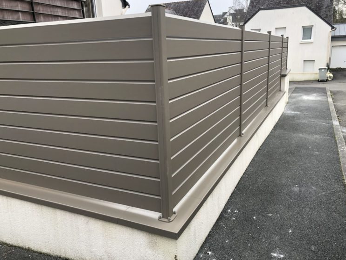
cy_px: 127
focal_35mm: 29
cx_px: 179
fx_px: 290
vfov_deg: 48.2
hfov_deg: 61.7
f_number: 1.8
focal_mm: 3.99
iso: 20
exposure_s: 1/239
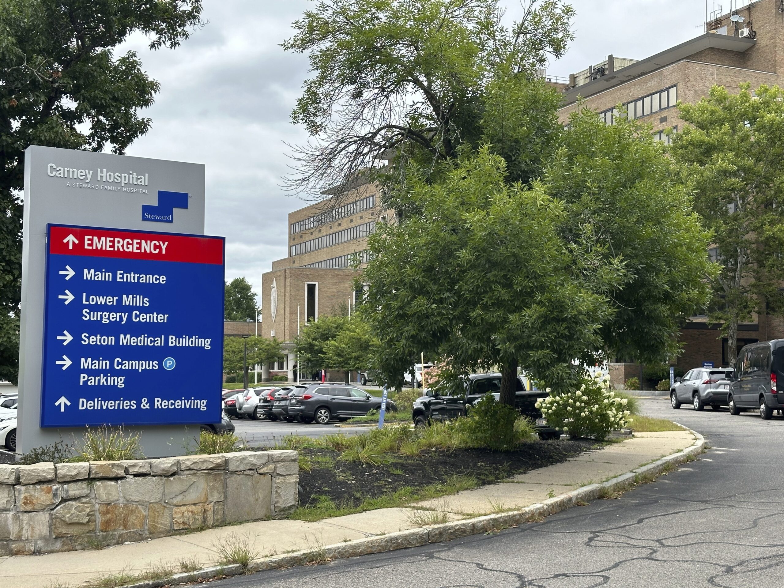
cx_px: 392
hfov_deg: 39.7
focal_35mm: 48
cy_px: 294
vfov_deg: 30.3
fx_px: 1087
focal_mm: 6.86
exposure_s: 1/1305
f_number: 1.78
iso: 64
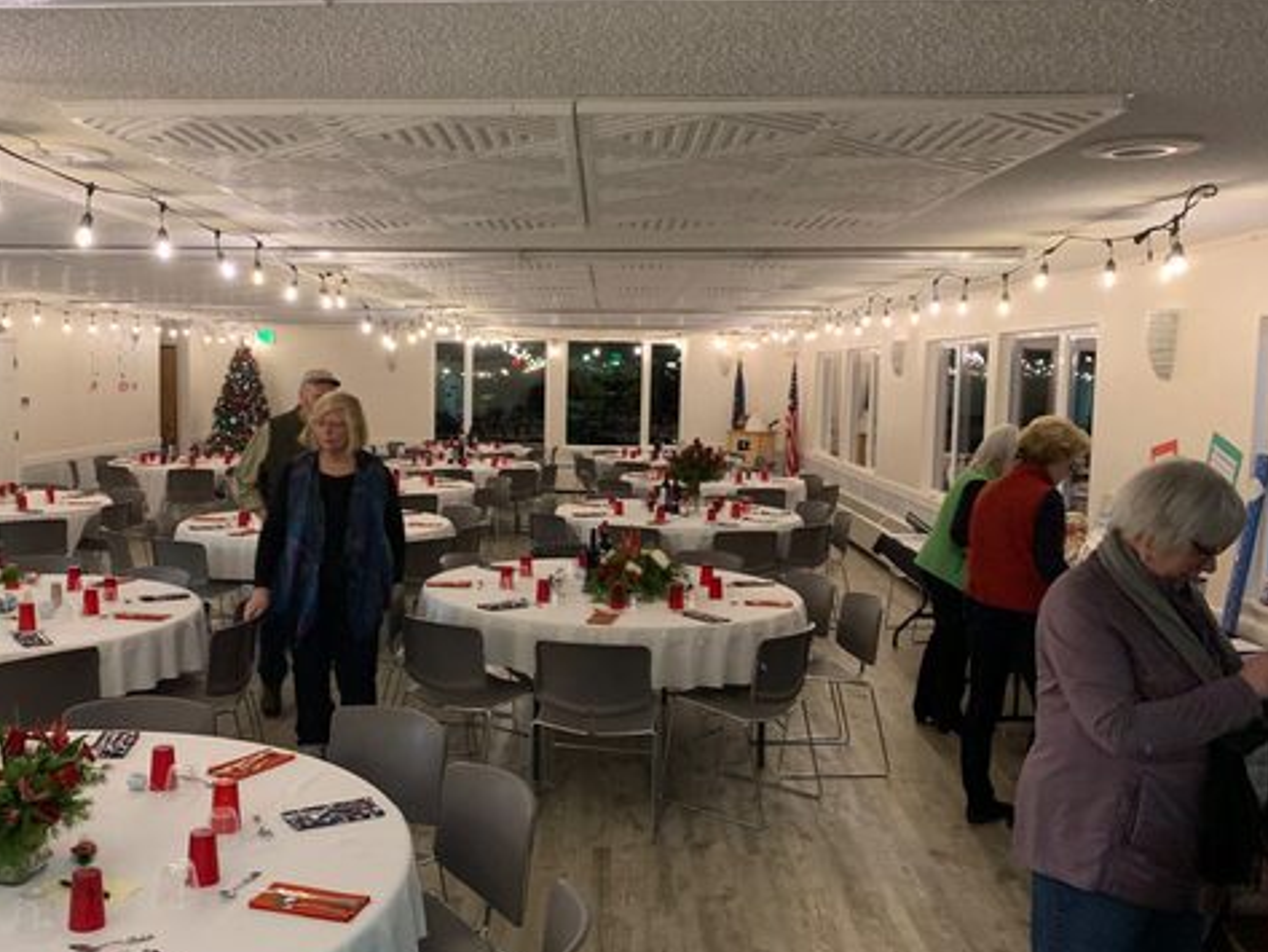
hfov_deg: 54.9
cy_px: 483
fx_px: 1209
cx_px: 501
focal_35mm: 33
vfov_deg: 43.0
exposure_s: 1/40
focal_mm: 4.25
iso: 400
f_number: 1.8
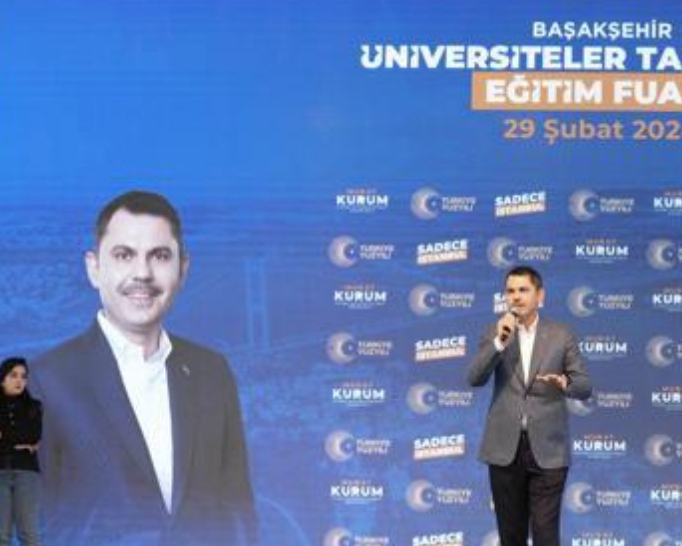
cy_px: 285
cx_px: 595
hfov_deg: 16.1
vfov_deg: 13.1
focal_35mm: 118
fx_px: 2383
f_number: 5.6
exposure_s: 1/200
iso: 1250
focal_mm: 70
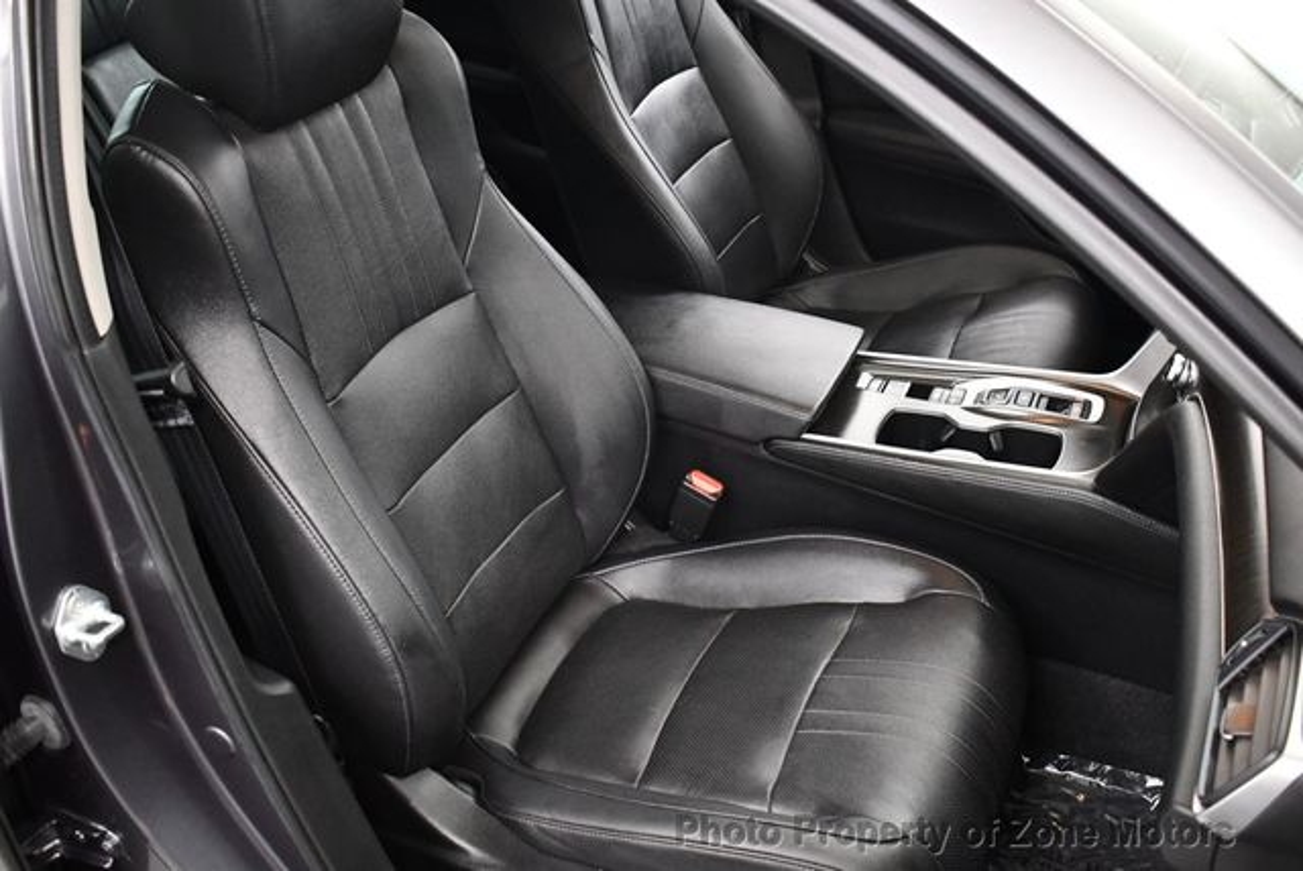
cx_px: 652
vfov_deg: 36.9
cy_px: 436
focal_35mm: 36
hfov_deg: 53.1
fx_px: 1304
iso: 3200
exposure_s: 1/80
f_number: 3.5
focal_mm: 18
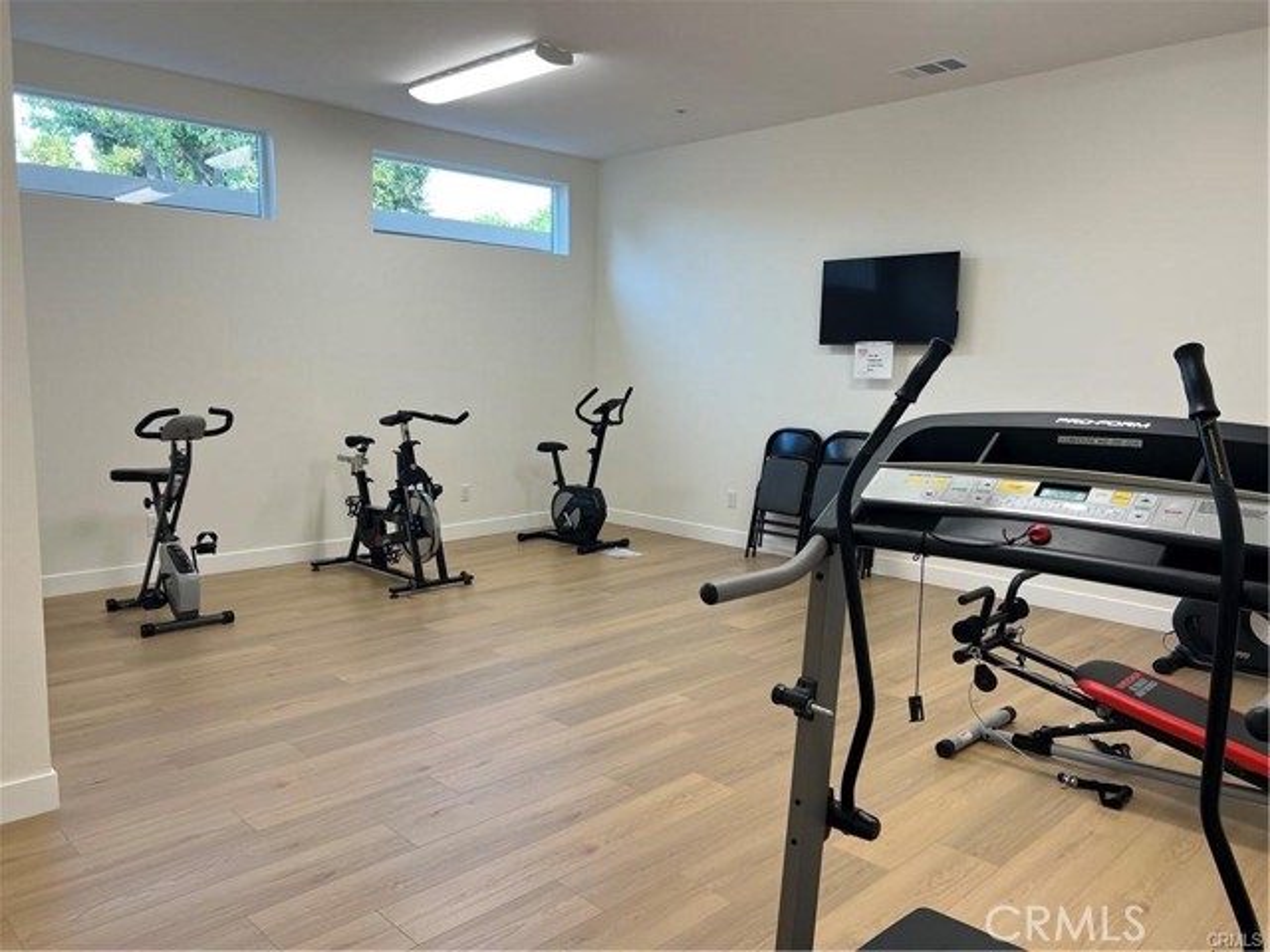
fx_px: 954
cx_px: 635
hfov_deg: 67.3
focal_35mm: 26
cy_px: 476
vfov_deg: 53.1
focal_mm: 5.7
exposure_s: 1/120
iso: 64
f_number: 1.5
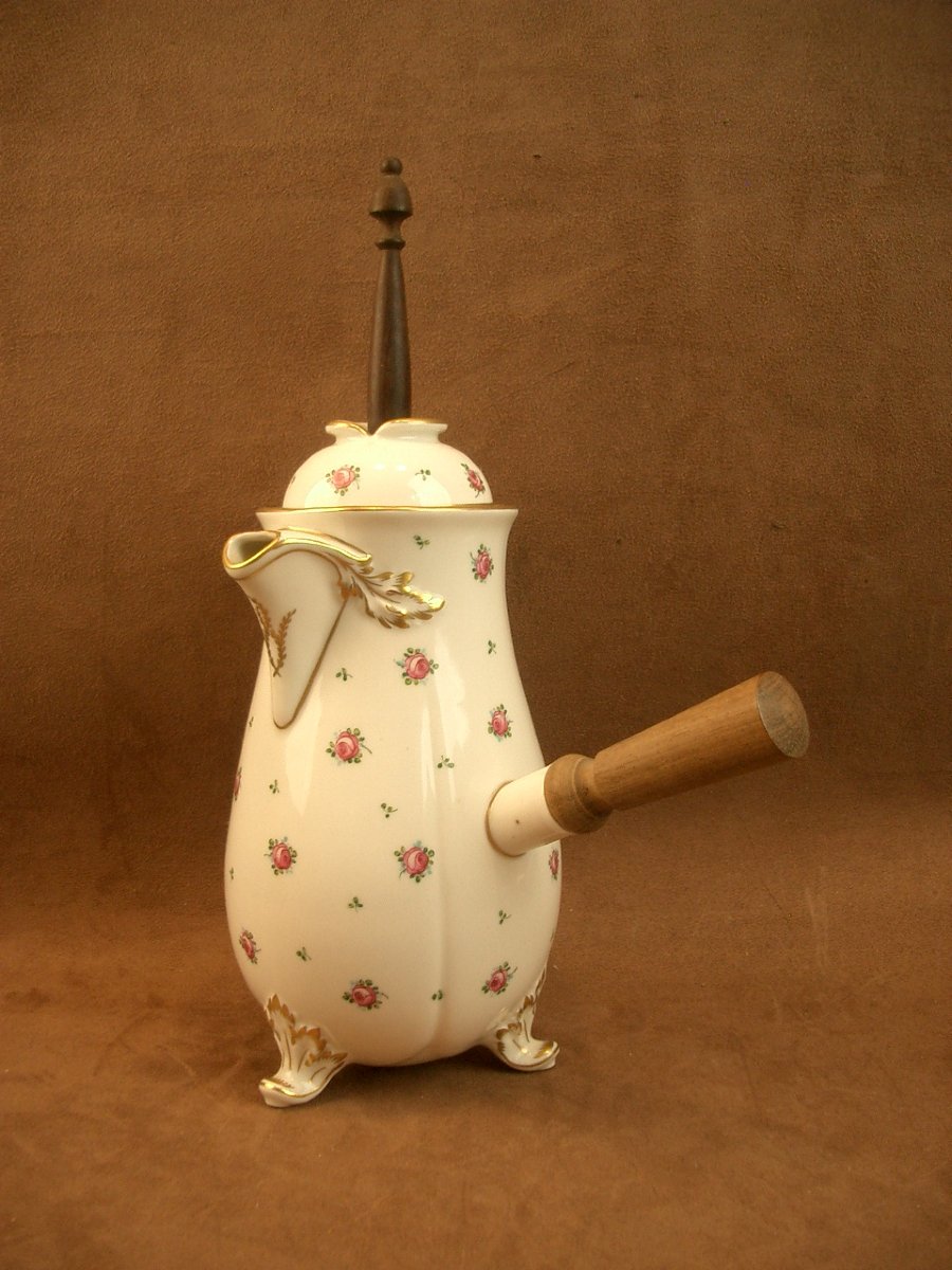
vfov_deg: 52.6
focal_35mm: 35
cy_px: 635
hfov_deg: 40.7
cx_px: 476
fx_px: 1283
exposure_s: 1/80
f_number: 2.6
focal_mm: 5.8
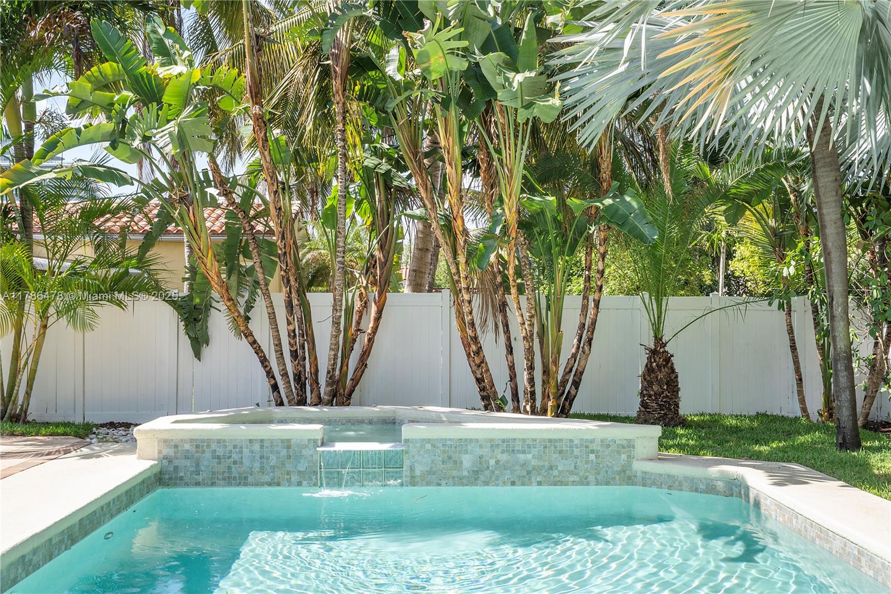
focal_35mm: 35
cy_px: 297
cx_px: 446
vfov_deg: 37.8
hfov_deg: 54.4
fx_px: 866
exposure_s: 1/50
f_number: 10
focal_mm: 35
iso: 100
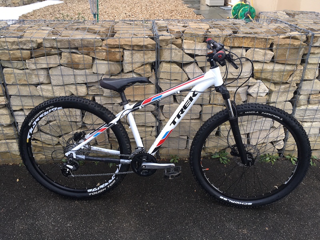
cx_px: 160
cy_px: 120
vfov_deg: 48.2
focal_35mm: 29
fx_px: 268
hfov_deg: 61.7
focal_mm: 4.15
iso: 25
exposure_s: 1/125
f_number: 2.2
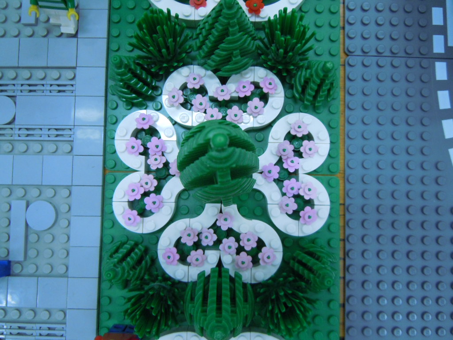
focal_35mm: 30
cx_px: 226
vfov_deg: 46.8
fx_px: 393
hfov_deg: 60.0
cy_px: 170
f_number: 3.5
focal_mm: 5.4
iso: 400
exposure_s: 1/50
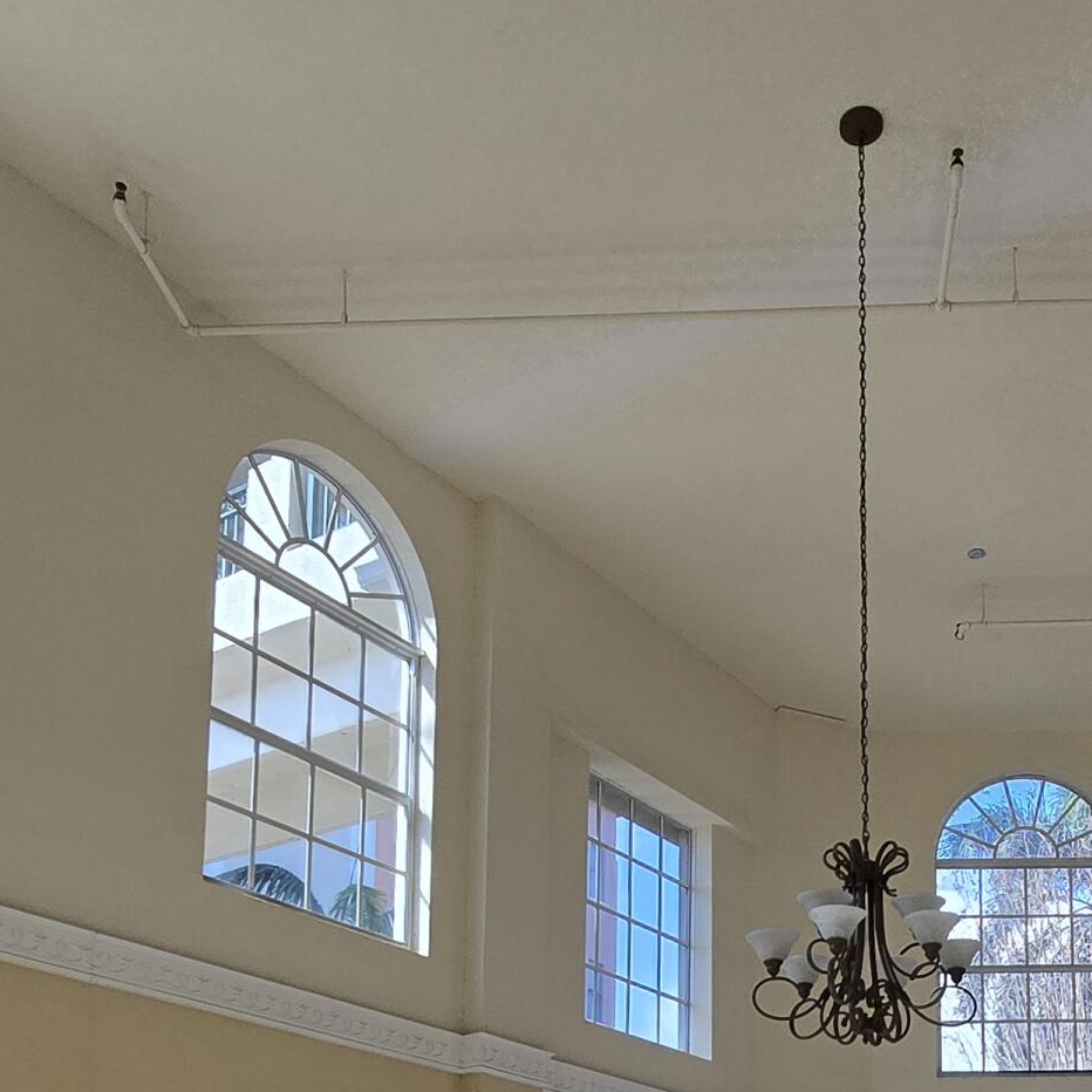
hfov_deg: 44.3
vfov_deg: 37.2
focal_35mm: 37
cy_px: 1221
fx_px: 1321
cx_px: 721
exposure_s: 1/120
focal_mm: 2.2
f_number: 2.2
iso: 50
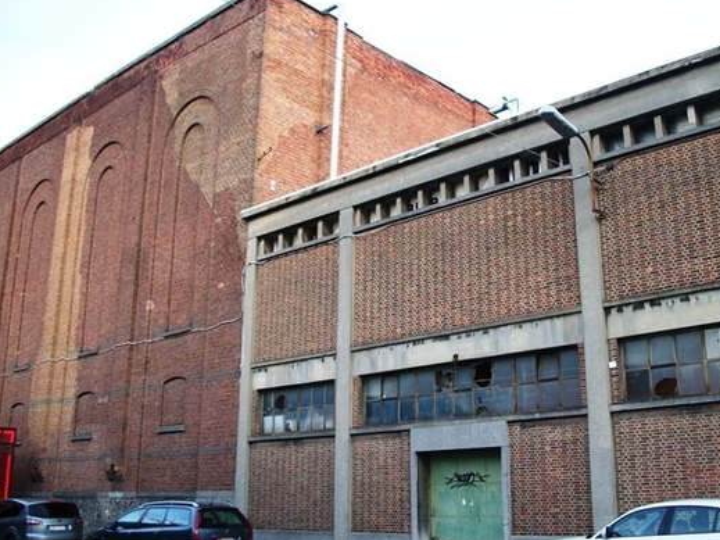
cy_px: 282
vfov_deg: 38.6
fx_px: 769
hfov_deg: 50.0
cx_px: 413
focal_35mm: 37
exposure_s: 1/80
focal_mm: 5.7
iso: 80
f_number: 2.9
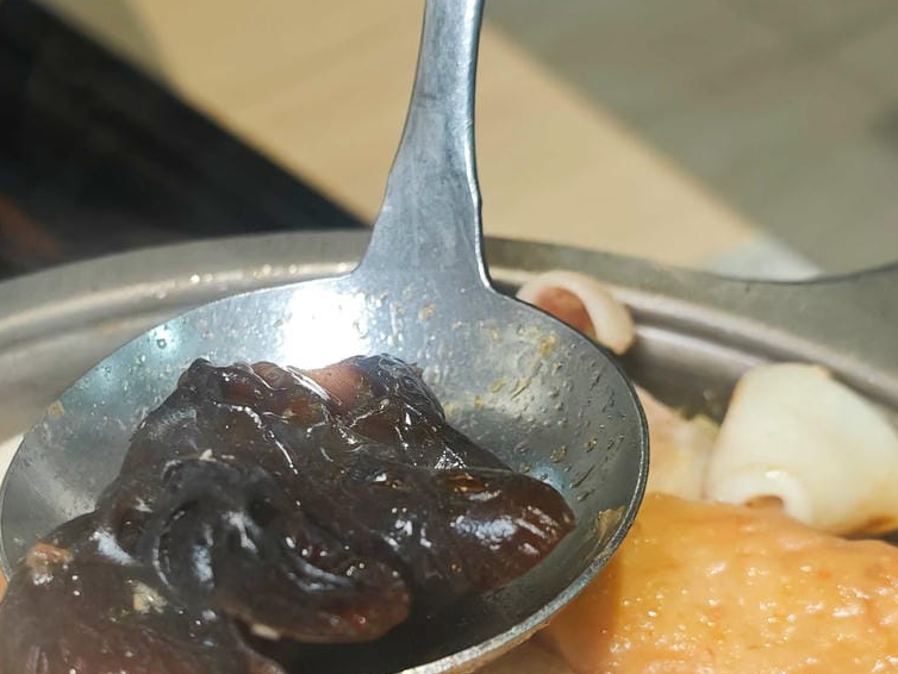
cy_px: 445
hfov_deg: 27.6
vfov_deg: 21.0
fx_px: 1817
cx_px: 303
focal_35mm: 70
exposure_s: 1/600
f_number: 2.8
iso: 1600
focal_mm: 8.72
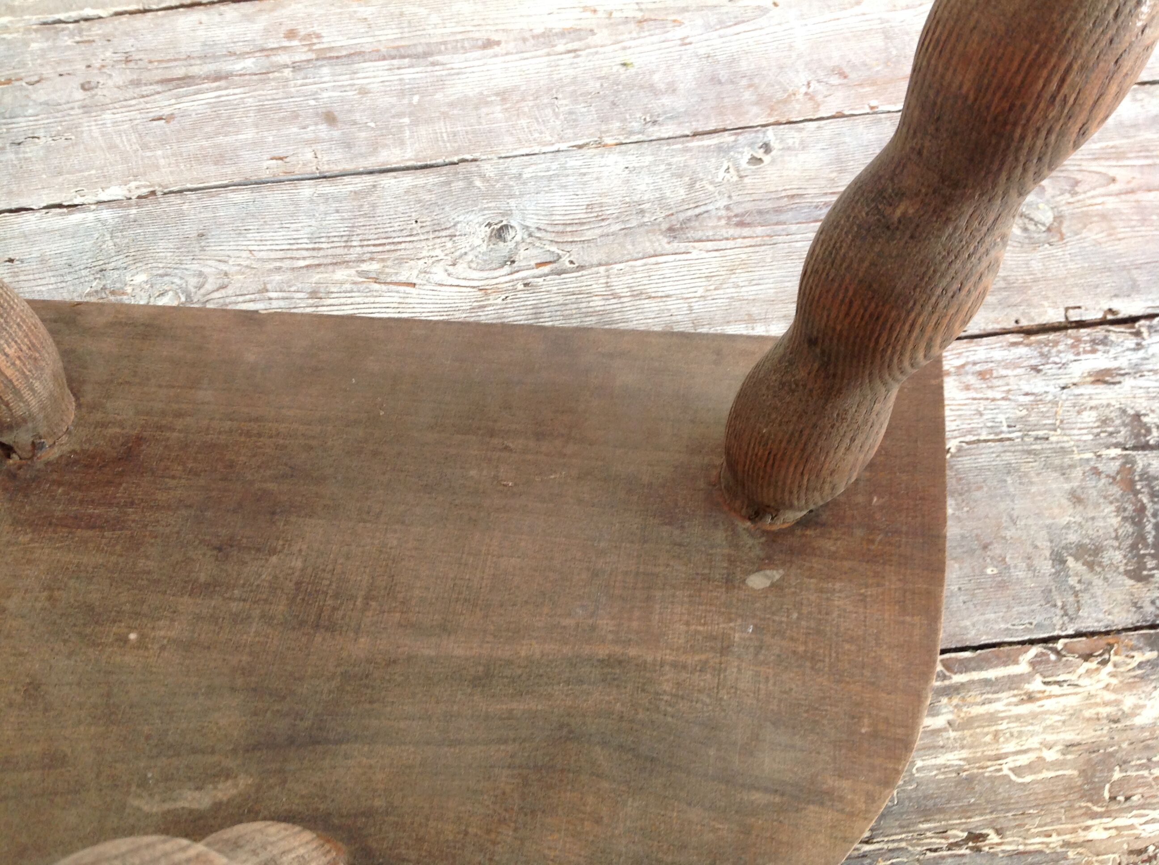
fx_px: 1170
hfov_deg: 52.7
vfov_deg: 40.6
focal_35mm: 35
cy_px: 432
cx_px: 580
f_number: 2.4
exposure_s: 1/15
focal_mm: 4.28
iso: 80
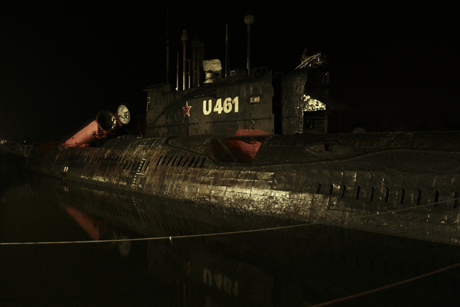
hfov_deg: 60.3
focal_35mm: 31
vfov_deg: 42.3
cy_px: 154
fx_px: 396
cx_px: 230
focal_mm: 20.5
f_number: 5
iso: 400
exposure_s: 10
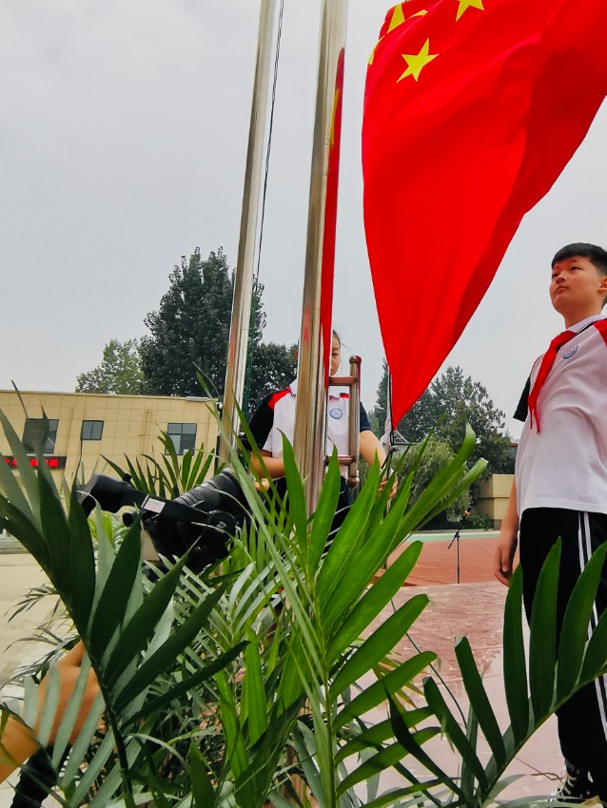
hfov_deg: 41.9
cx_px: 499
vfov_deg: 56.0
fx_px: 748
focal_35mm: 32
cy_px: 291
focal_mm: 2.26
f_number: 2.2
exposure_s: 1/531
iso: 50
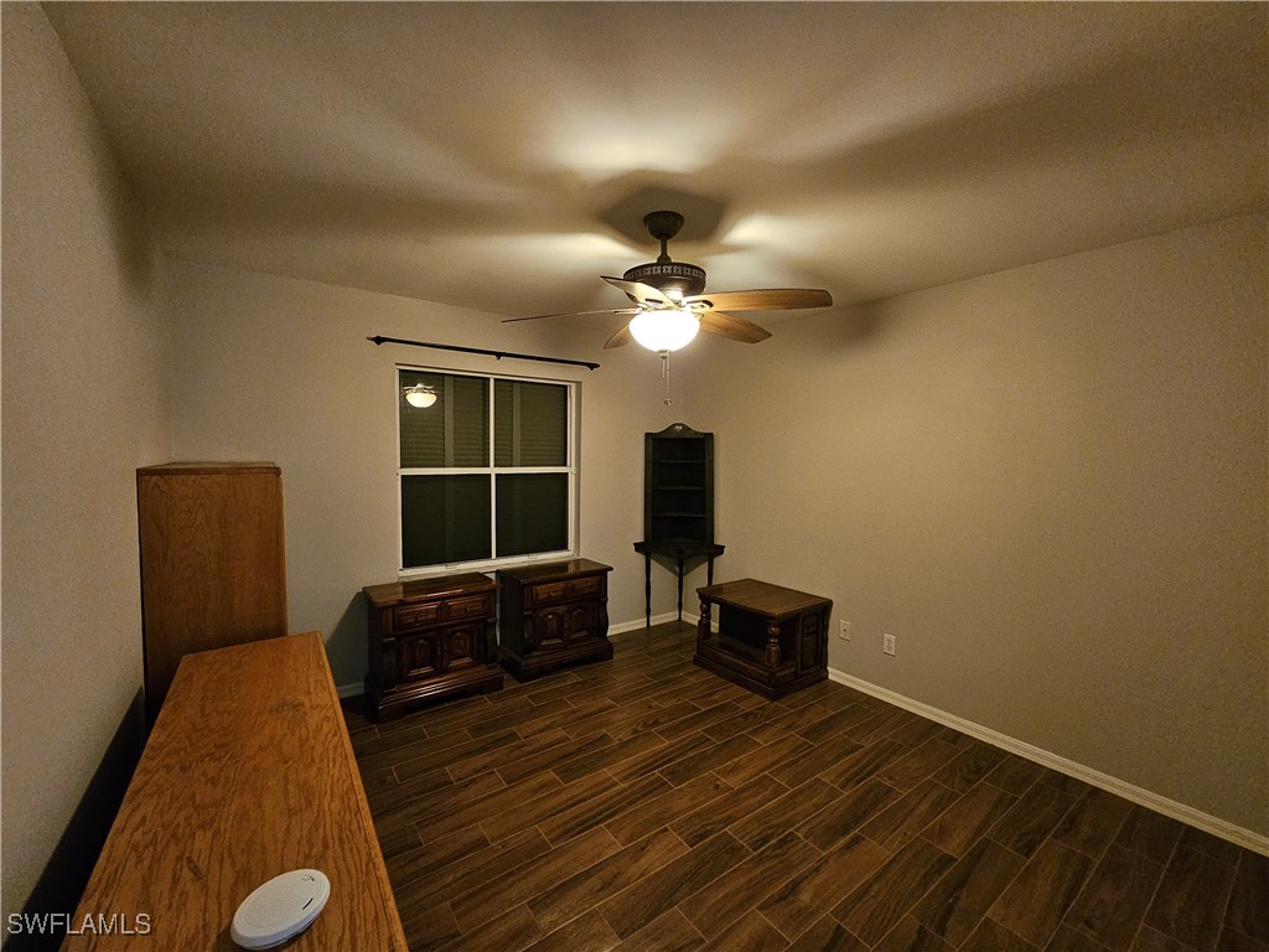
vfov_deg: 89.9
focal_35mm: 13
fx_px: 477
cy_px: 476
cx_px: 634
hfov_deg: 106.2
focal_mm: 2.2
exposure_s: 1/24
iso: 800
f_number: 2.2
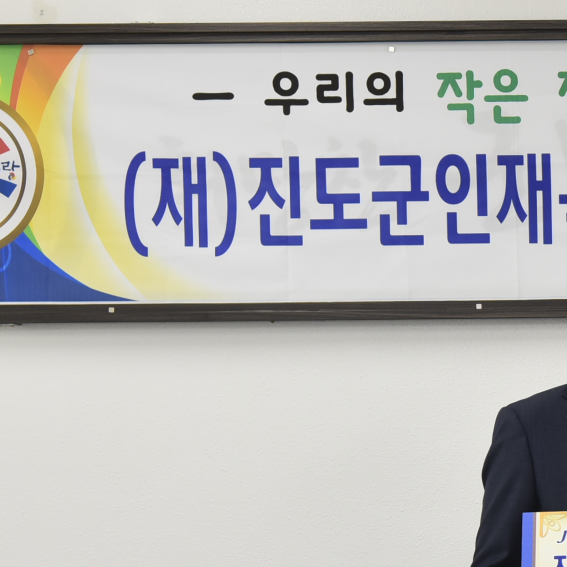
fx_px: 3169
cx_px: 778
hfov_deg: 10.0
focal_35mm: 171
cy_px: 426
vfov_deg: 10.2
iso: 800
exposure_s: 1/125
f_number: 5
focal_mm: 62
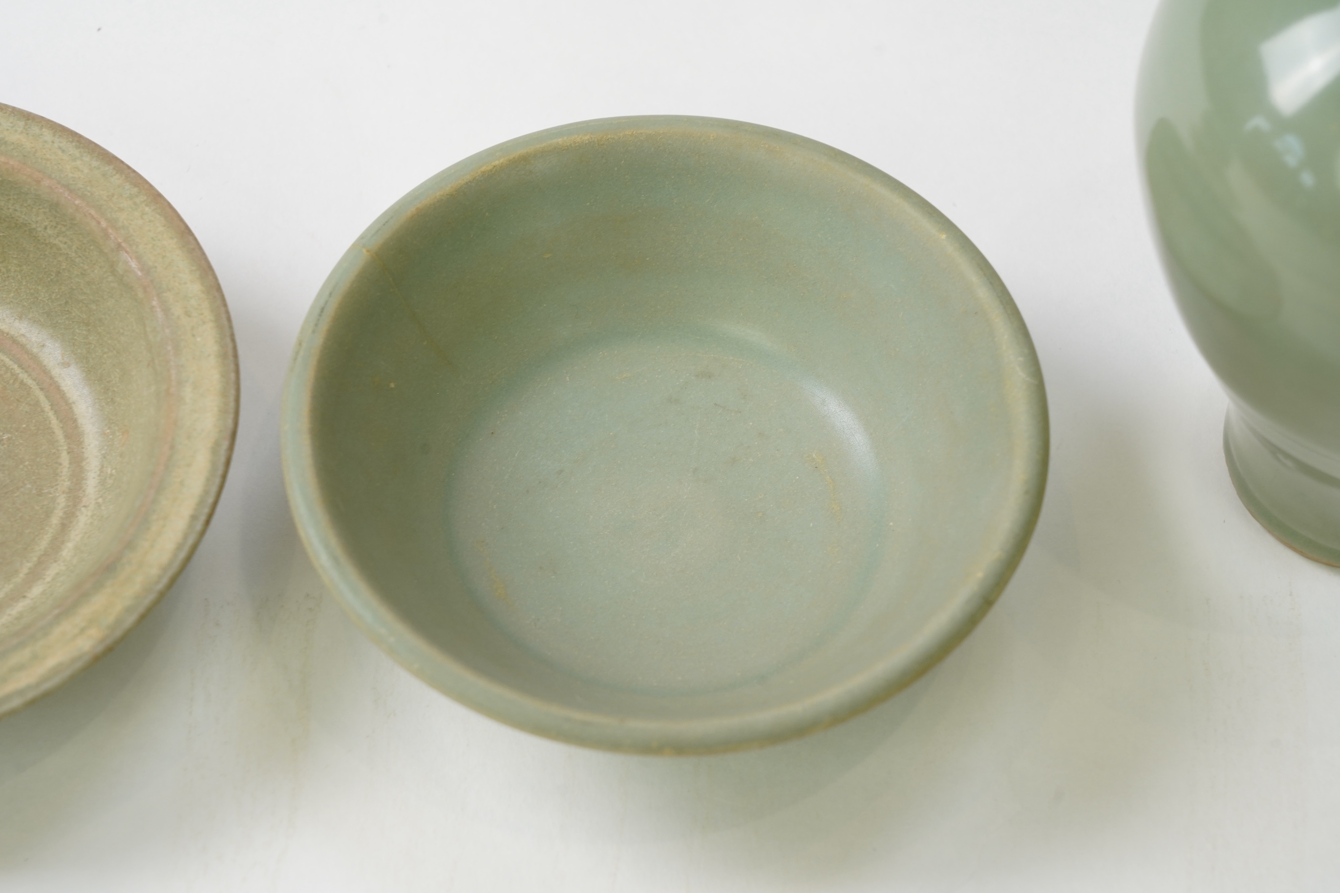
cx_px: 670
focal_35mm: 105
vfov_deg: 13.0
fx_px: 3908
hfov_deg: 19.5
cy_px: 446
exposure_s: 1/125
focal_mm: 105
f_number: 10
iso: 1000
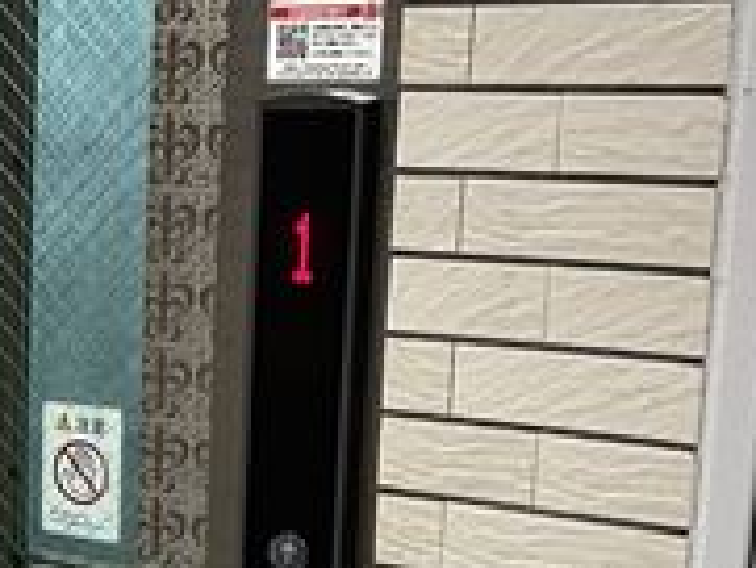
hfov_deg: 19.9
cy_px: 530
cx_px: -159
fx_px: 2011
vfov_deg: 15.9
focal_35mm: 92
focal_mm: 4.25
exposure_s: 1/50
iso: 400
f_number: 1.8
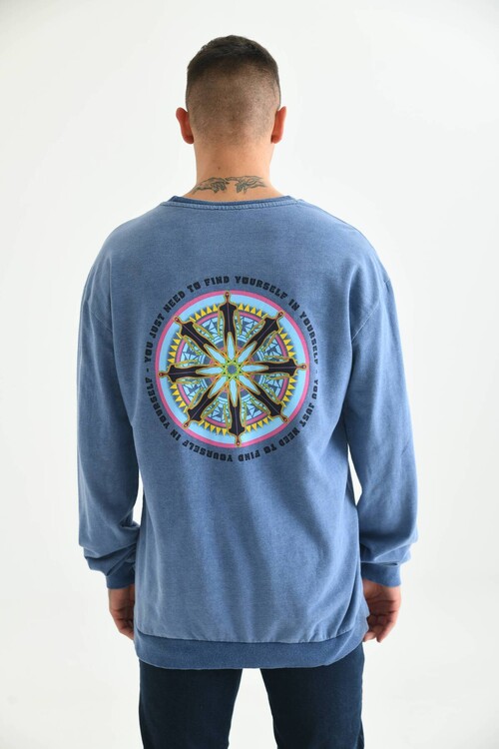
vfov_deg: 35.6
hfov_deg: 24.2
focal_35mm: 56
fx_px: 1164
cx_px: 250
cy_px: 374
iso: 160
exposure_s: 1/125
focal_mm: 56
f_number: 5.6
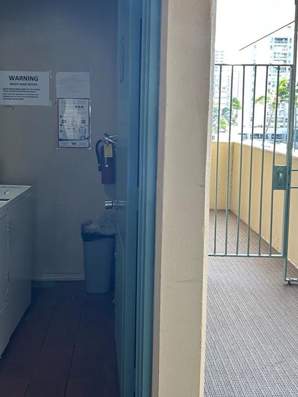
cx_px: 140
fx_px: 516
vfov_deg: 42.0
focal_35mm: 45
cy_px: 168
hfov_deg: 32.2
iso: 50
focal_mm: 5.7
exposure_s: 1/120
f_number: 1.5
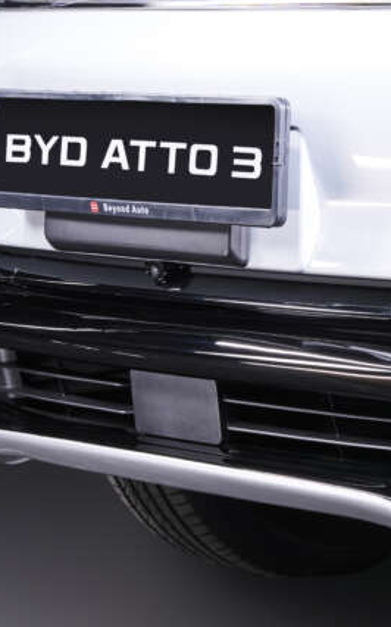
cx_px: 501
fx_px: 3122
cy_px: 302
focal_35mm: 183
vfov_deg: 11.5
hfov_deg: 7.1
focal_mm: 90
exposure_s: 2
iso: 160
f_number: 14
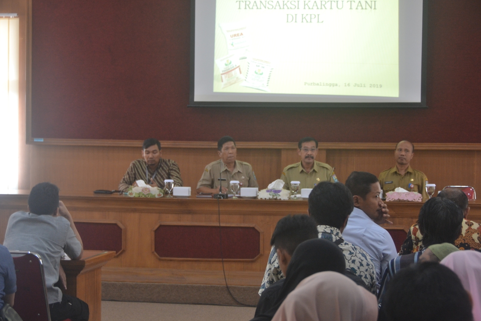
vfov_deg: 17.7
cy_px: 162
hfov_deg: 26.3
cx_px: 244
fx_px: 1029
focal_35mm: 77
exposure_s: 1/15
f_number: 4.8
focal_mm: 50
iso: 640
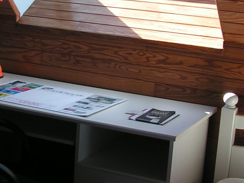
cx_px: 81
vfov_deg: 16.9
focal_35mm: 87
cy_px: 67
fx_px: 613
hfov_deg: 22.4
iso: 50
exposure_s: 1/40
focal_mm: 5.8
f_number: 4.5
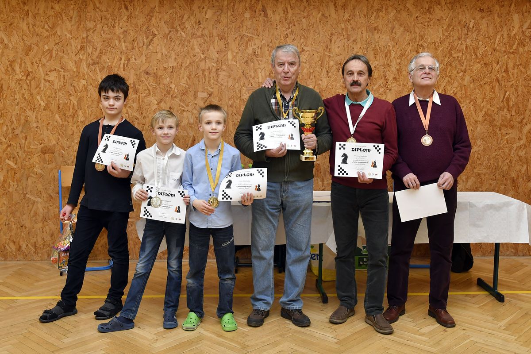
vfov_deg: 33.0
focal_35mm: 40
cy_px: 177
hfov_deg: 47.9
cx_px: 266
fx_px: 597
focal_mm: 27
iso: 1000
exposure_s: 1/80
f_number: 6.3
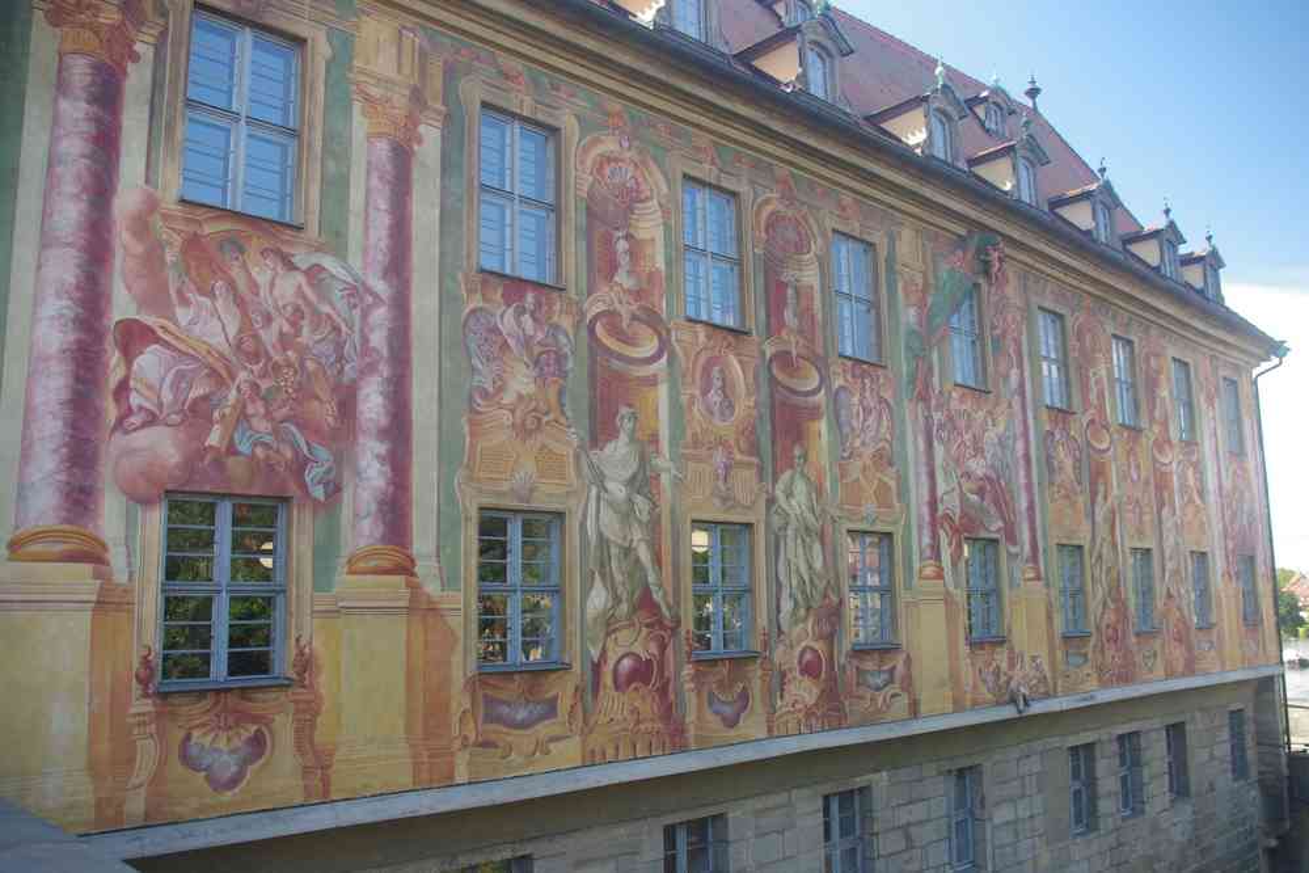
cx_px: 654
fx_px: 1091
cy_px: 436
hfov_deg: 61.9
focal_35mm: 30
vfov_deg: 43.6
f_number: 7.1
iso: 200
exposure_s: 1/50
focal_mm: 20
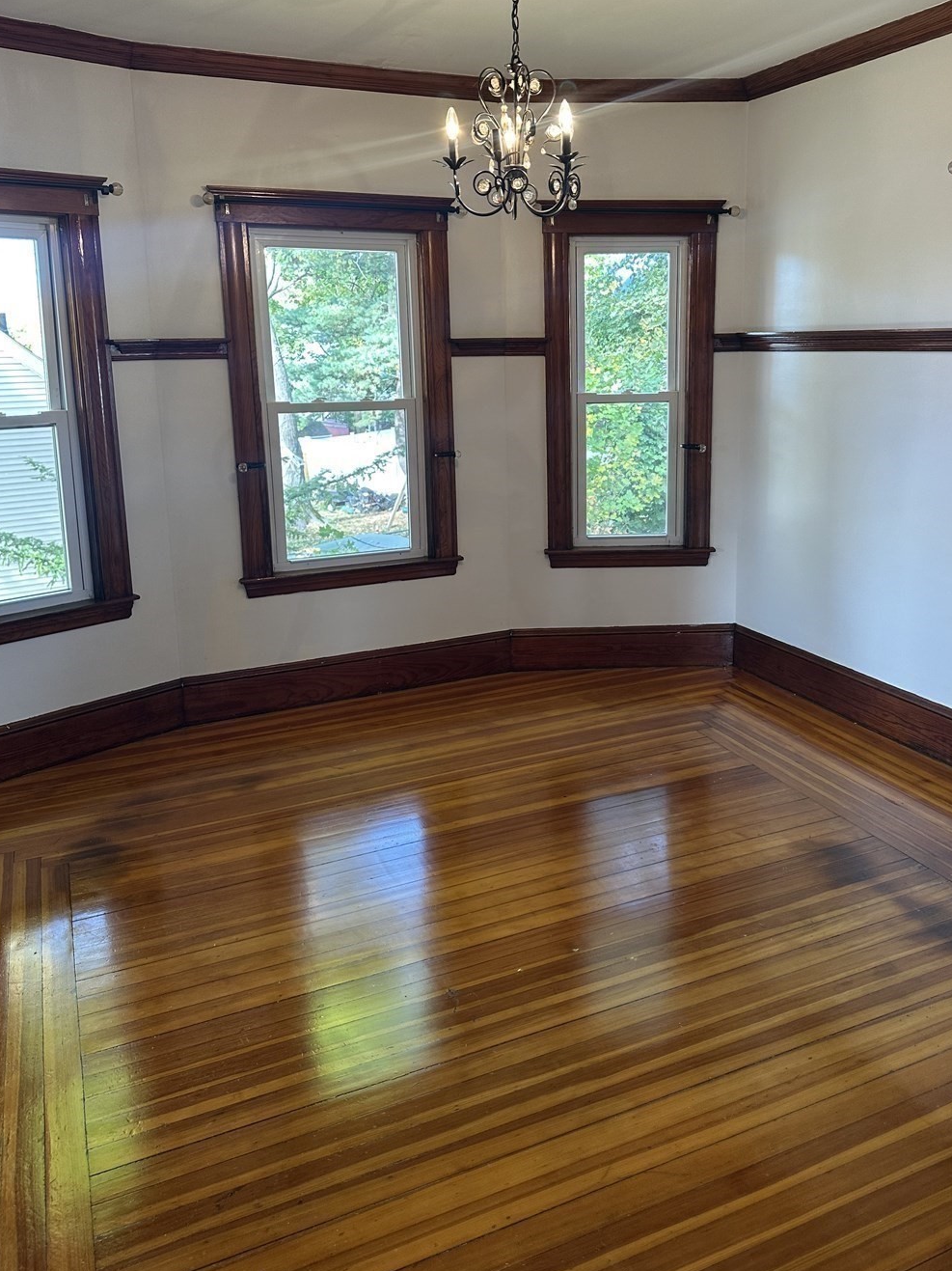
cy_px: 535
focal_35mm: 28
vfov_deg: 63.1
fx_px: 1027
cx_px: 544
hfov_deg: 49.6
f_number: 1.78
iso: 125
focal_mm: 6.86
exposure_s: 1/60
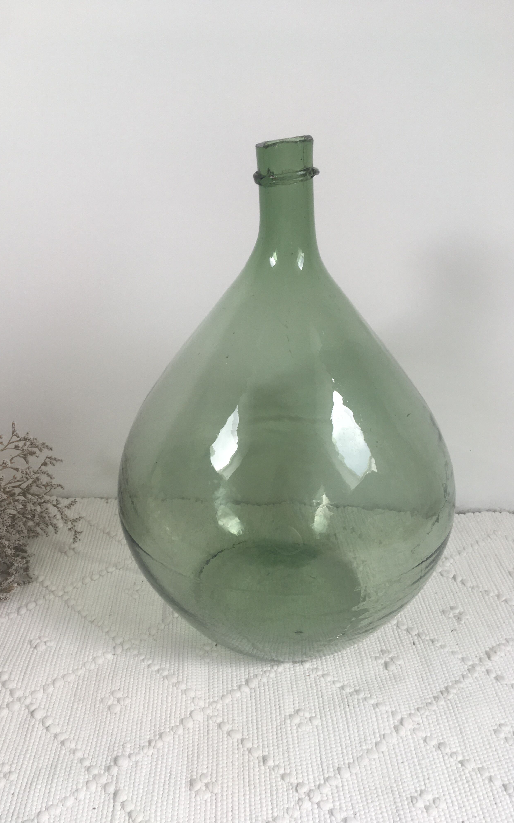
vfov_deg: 61.2
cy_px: 412
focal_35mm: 31
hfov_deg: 40.5
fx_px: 695
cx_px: 210
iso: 25
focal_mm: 4.15
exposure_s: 1/50
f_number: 2.2
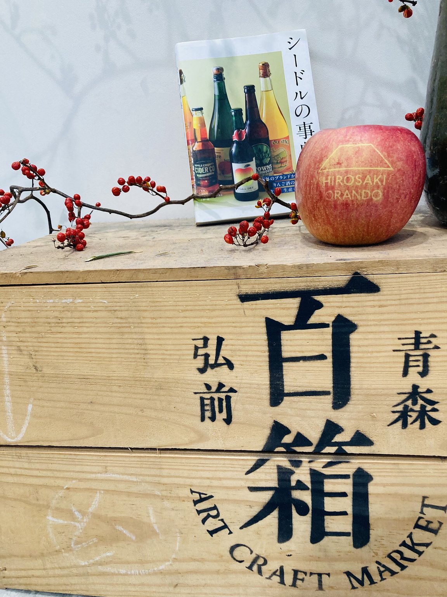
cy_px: 298
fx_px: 482
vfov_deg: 63.4
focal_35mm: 28
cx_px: 224
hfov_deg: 49.7
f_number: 1.8
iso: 100
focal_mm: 3.99
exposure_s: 1/50
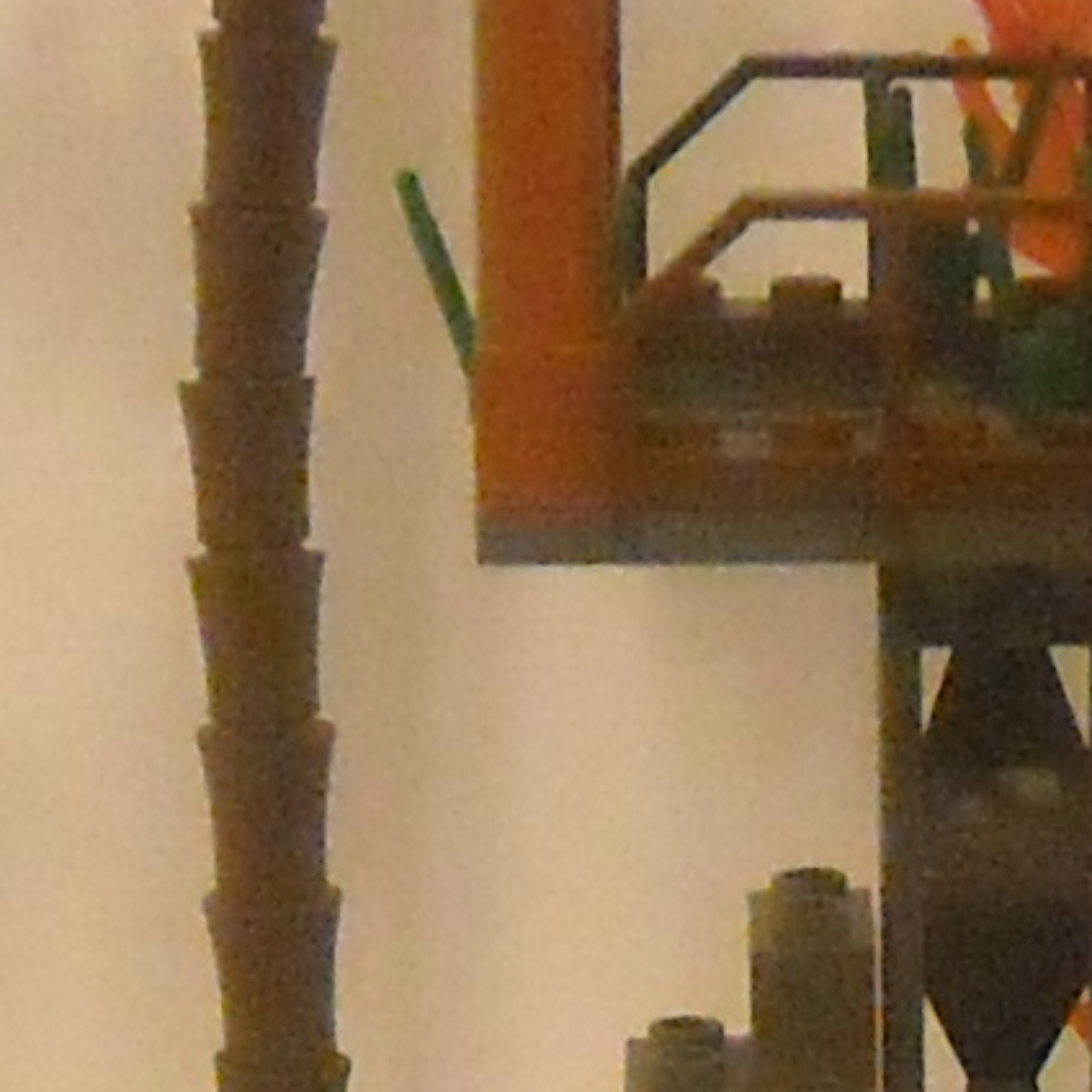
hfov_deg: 7.3
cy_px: 883
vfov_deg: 7.3
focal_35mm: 238
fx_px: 8494
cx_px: 1213
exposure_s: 1/60
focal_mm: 5.7
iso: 800
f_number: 2.8
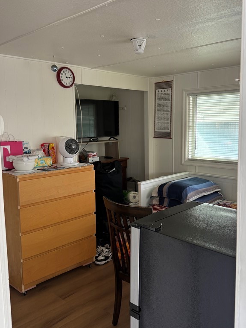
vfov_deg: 56.8
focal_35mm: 32
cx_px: 130
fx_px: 303
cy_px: 159
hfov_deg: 44.1
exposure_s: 1/229
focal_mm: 6.76
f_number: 1.78
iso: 100
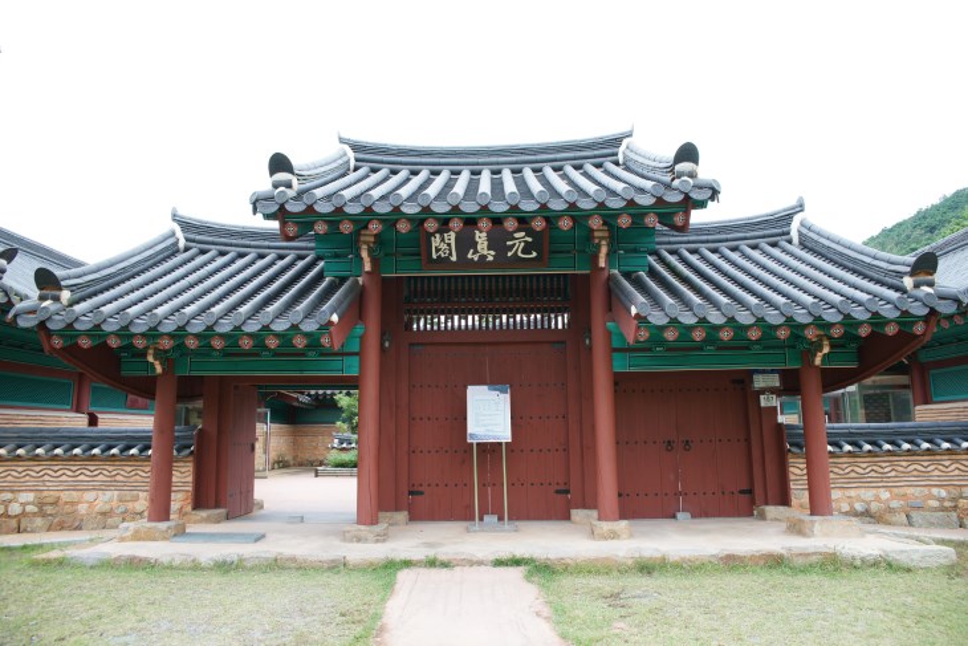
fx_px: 645
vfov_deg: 53.2
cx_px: 484
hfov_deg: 73.7
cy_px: 323
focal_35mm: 24
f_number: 5
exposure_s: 1/50
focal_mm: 24
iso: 200
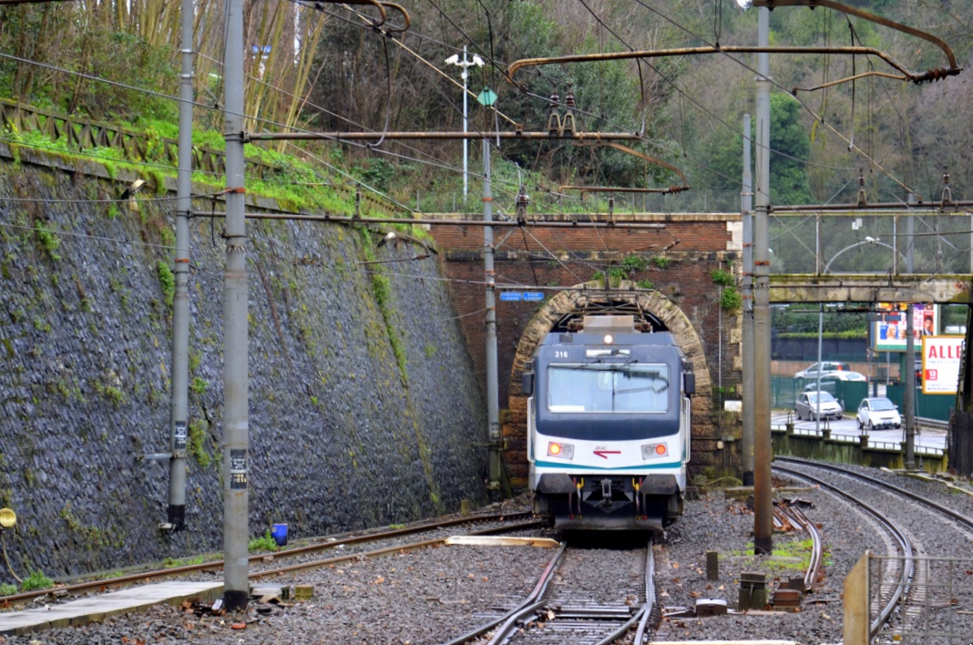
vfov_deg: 11.6
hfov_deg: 17.4
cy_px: 322
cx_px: 469
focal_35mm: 118
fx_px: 3184
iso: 400
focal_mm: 70
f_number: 5.3
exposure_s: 1/80
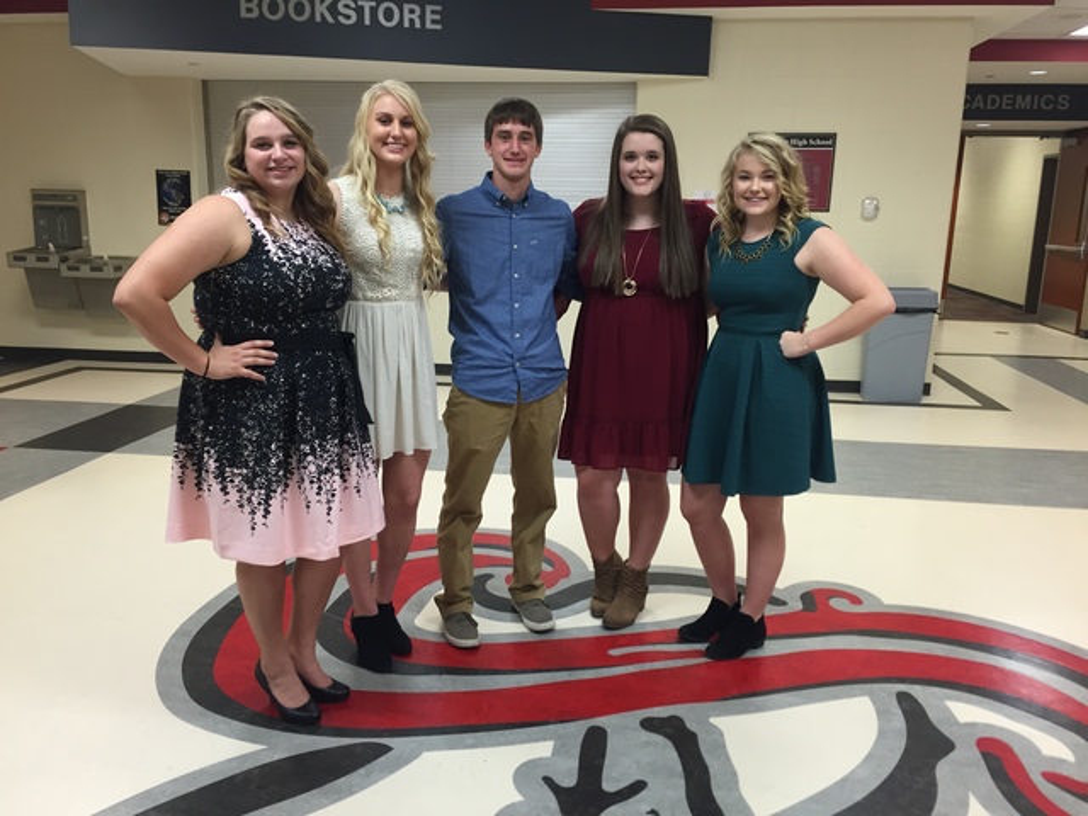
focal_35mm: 29
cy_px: 408
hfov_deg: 61.7
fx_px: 911
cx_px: 544
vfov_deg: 48.2
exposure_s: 1/30
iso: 80
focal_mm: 4.15
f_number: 2.2
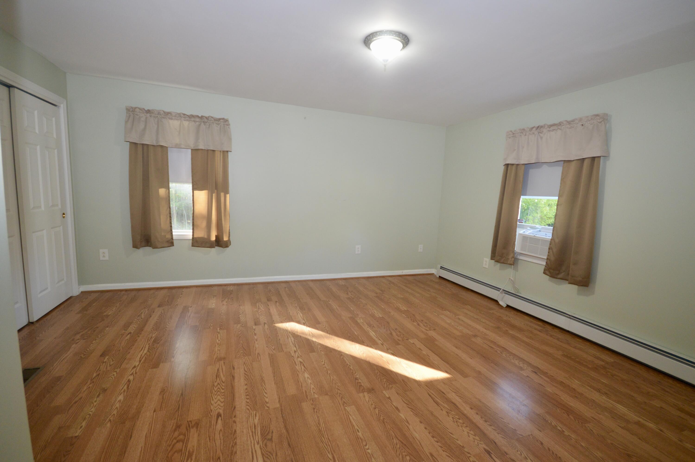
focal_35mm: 15
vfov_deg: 77.2
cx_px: 348
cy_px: 231
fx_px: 289
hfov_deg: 100.4
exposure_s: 1/60
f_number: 4
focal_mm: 10
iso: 640
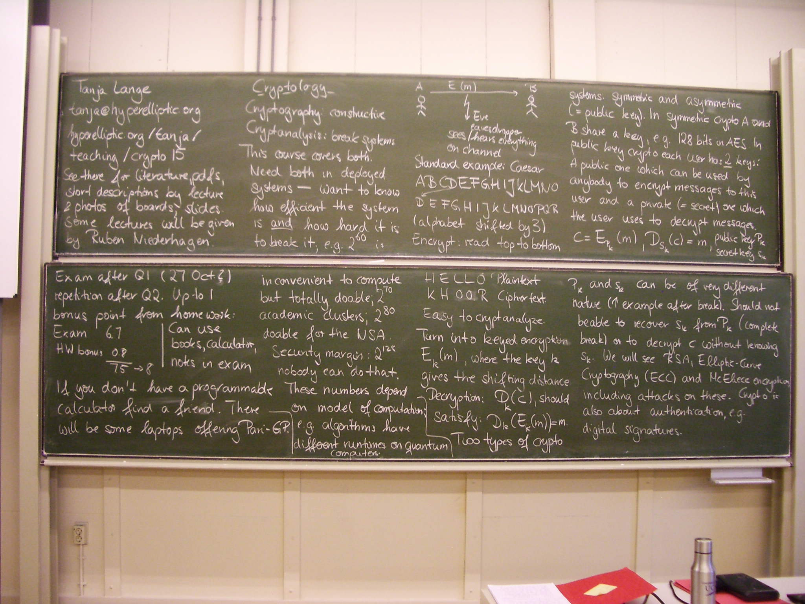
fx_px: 814
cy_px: 302
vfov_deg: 40.7
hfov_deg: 52.6
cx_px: 402
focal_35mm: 35
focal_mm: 5.8
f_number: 2.6
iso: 200
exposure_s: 1/40
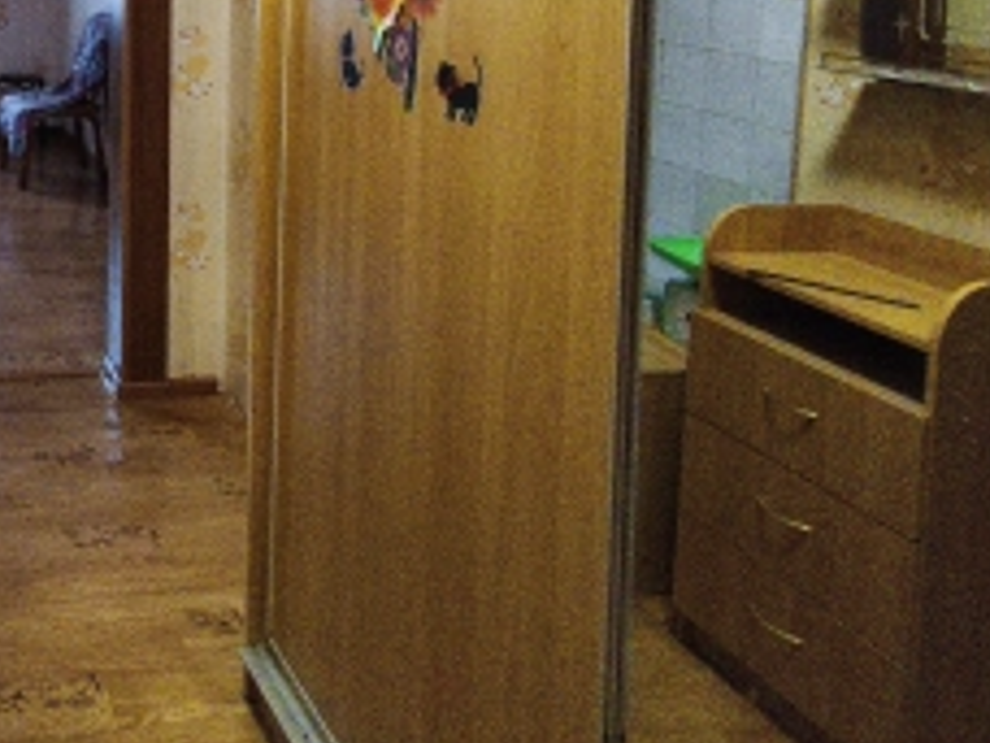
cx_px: 17
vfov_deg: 31.5
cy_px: -56
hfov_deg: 40.5
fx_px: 1173
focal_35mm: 41
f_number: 2.2
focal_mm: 1.91
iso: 500
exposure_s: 1/25
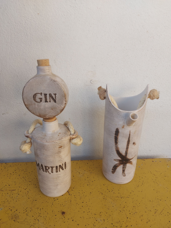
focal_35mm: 24
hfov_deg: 56.8
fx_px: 158
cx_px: 86
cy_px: 114
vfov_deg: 71.6
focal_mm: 5.23
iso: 32
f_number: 1.8
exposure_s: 1/112
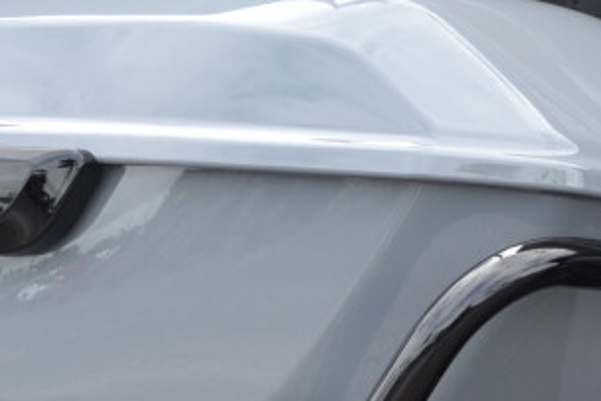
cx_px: 504
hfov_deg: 13.2
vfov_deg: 8.8
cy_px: 531
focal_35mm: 154
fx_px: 2572
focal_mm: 26
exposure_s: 1/125
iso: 100
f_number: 5.6
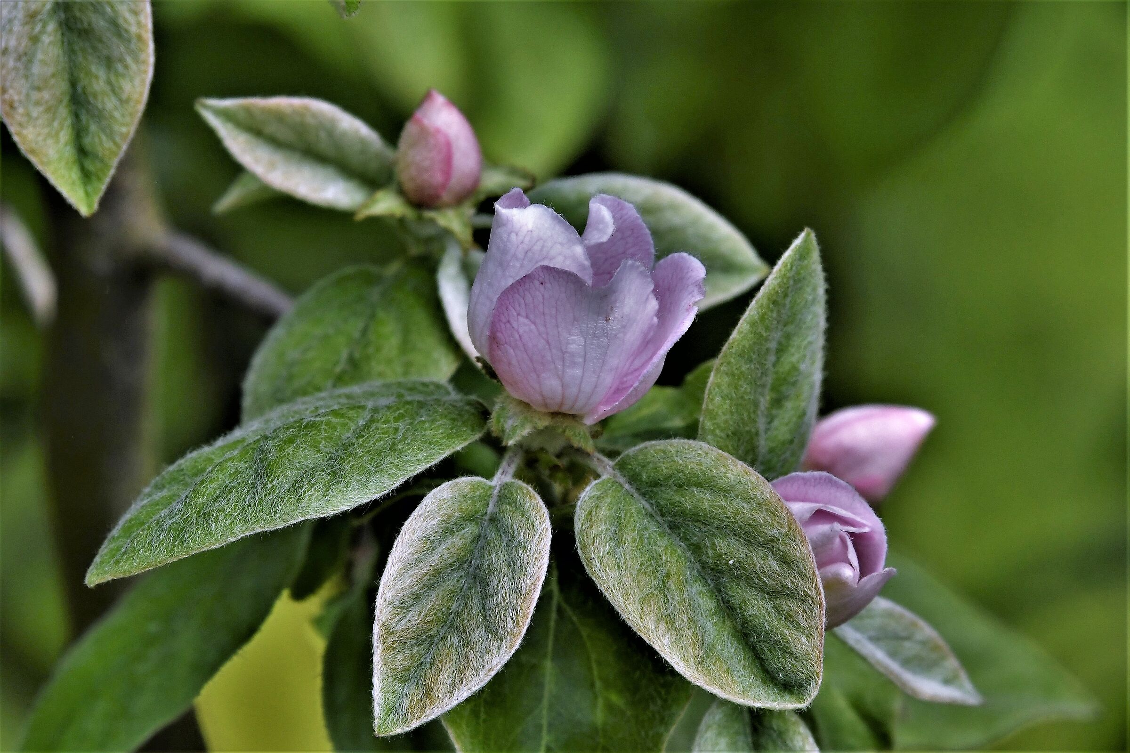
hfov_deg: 3.4
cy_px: 376
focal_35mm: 600
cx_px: 565
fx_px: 18828
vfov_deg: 2.3
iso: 1000
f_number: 8
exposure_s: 1/2000
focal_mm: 400
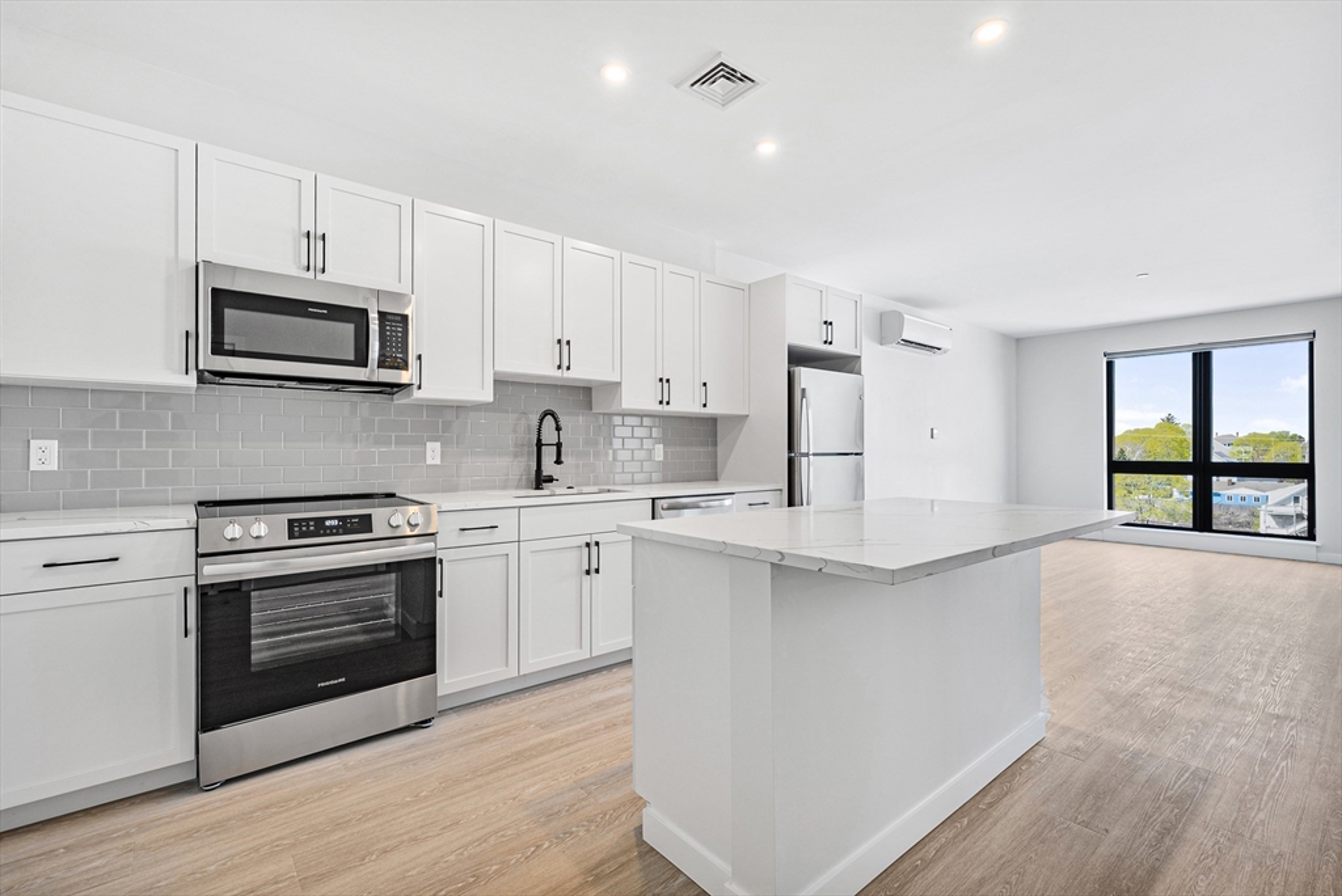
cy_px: 448
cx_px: 671
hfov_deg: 96.7
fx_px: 597
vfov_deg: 73.8
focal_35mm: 16
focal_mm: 16
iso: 80
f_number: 8
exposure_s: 1/3
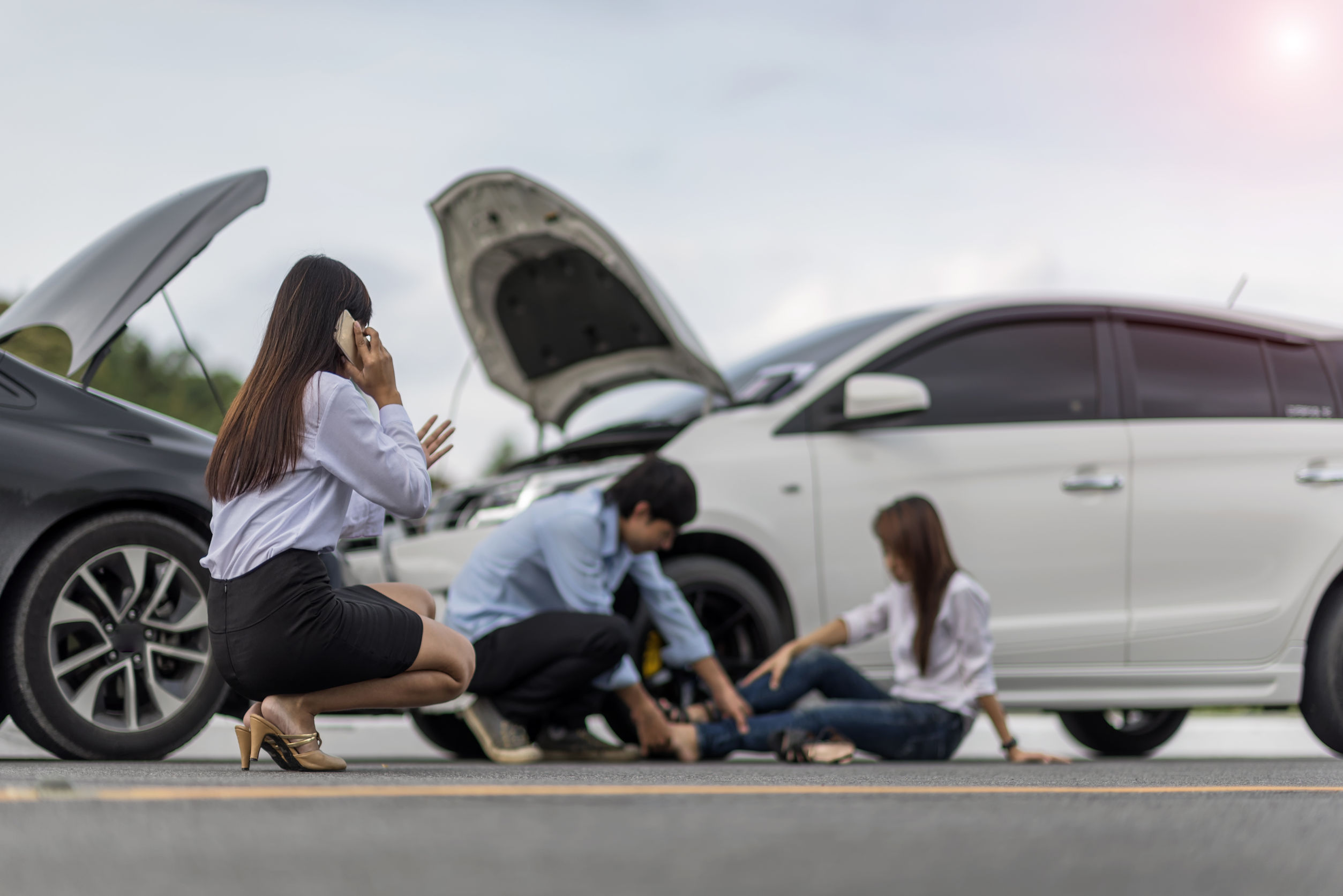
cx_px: 672
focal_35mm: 85
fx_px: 3172
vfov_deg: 16.1
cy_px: 448
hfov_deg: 23.9
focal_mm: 85
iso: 100
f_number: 1.6
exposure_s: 1/2500
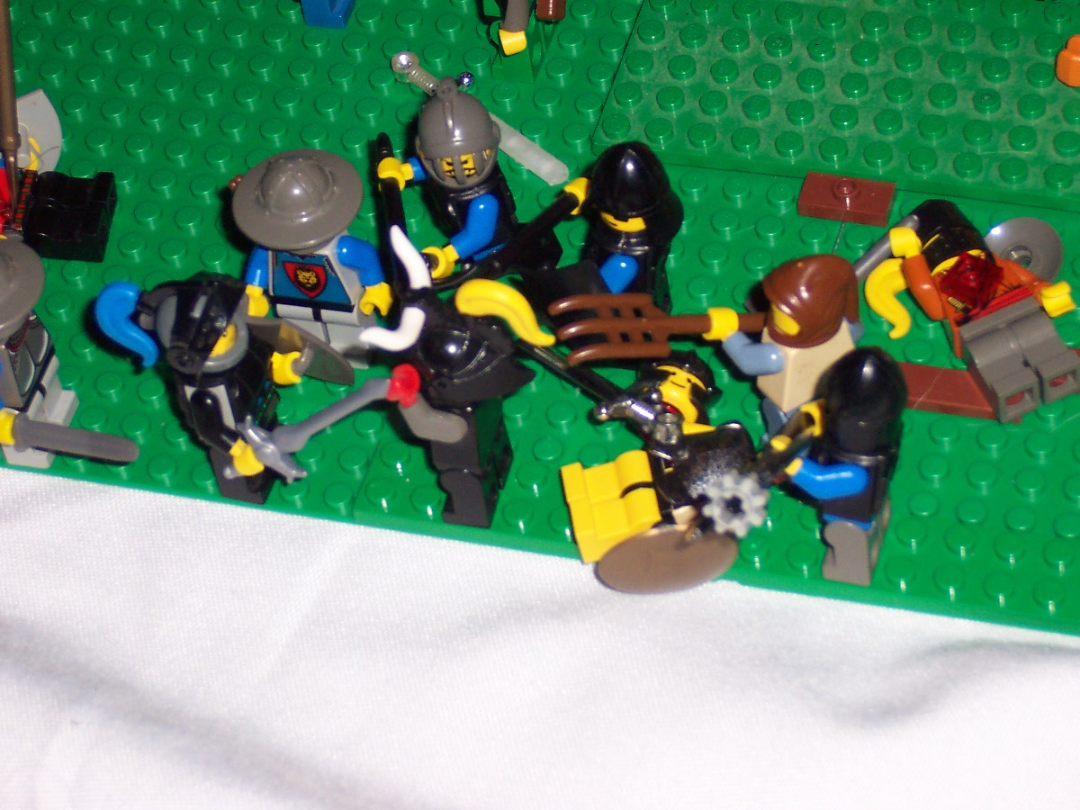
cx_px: 540
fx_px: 4025
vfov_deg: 11.5
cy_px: 405
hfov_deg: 15.3
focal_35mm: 129
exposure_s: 1/125
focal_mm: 20
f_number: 4.8
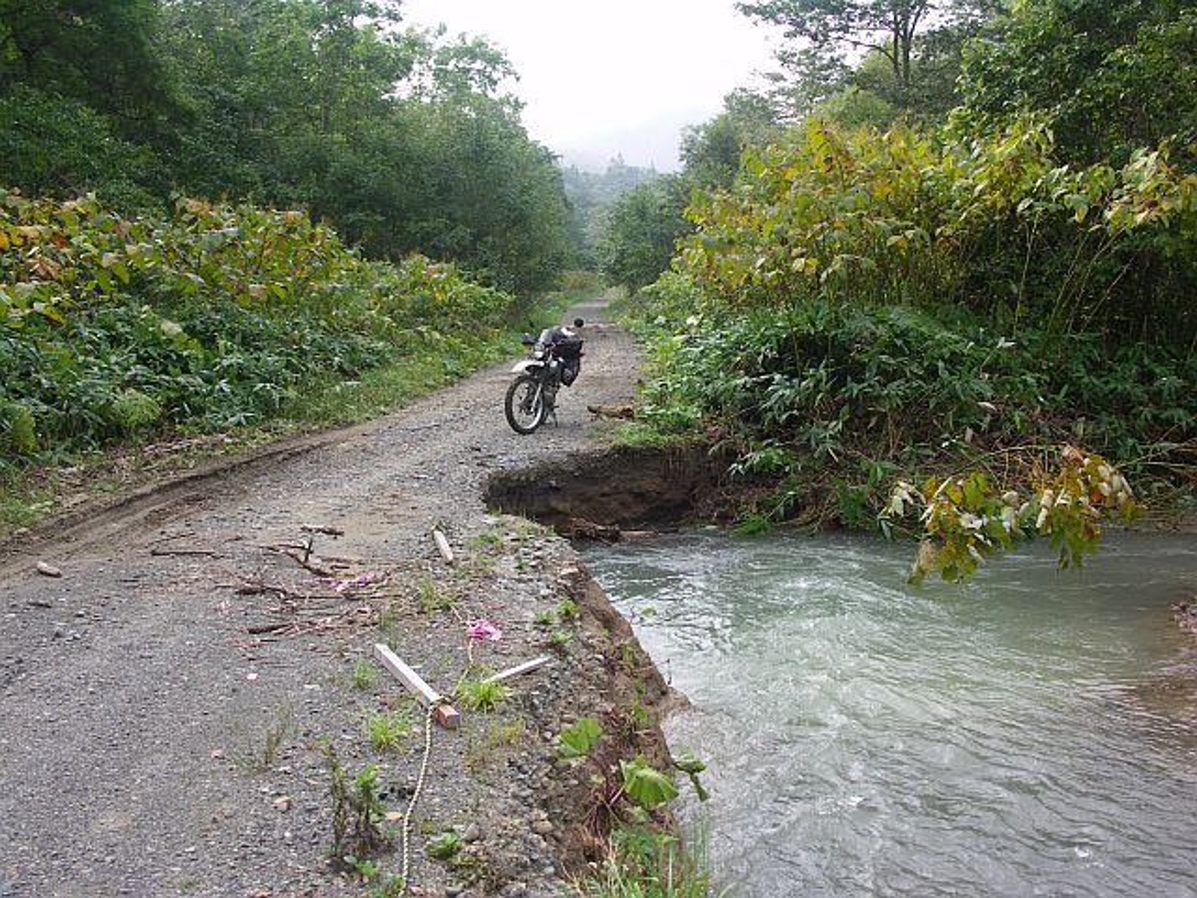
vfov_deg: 36.0
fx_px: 1383
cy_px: 449
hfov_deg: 46.8
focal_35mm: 40
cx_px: 598
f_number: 4
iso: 50
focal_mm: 10.3
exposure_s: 1/160
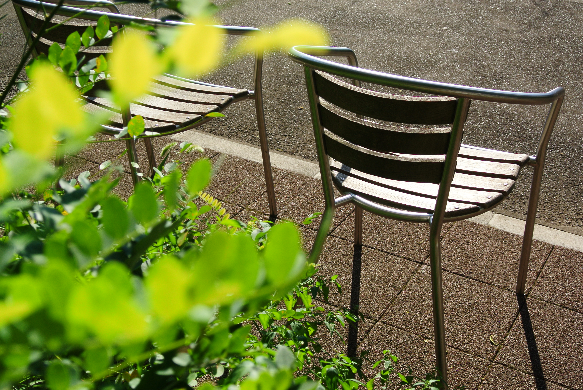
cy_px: 203
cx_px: 301
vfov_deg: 27.6
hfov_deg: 40.3
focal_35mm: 49
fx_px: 794
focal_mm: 17.5
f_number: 4.5
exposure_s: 1/640
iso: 100
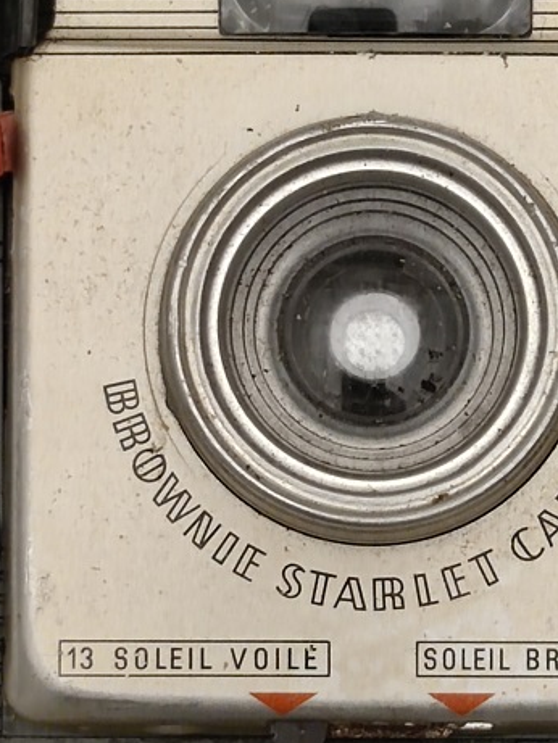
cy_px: 268
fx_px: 4468
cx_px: 368
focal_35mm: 208
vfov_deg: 9.5
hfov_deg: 7.1
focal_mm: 6.72
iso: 498
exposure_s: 1/120
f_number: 1.69
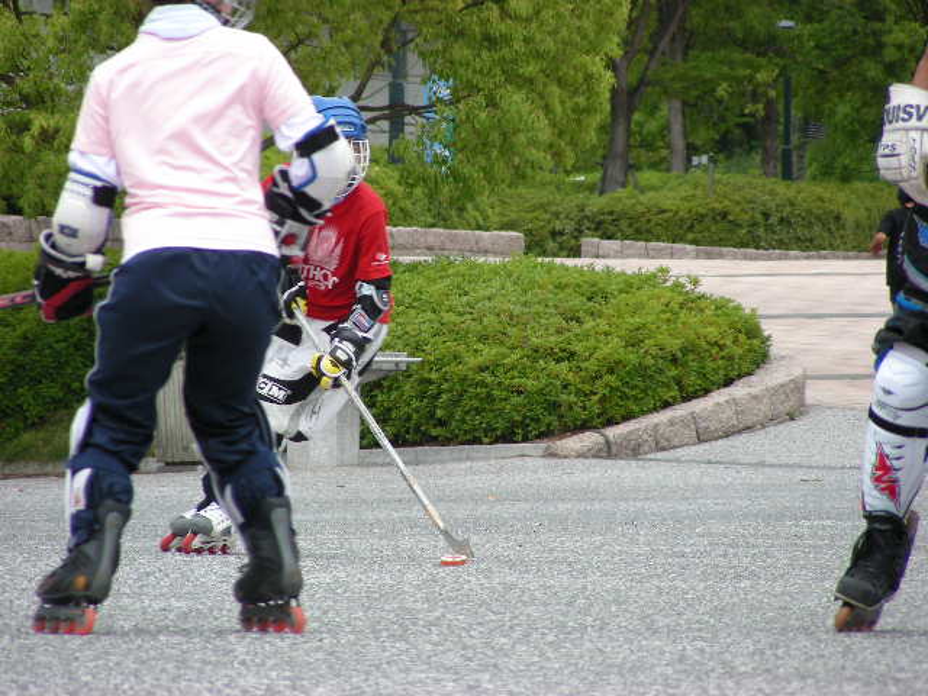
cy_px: 348
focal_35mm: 380
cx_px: 464
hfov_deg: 5.2
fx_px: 10187
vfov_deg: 3.9
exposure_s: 1/242
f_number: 4
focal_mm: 63.3
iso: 50
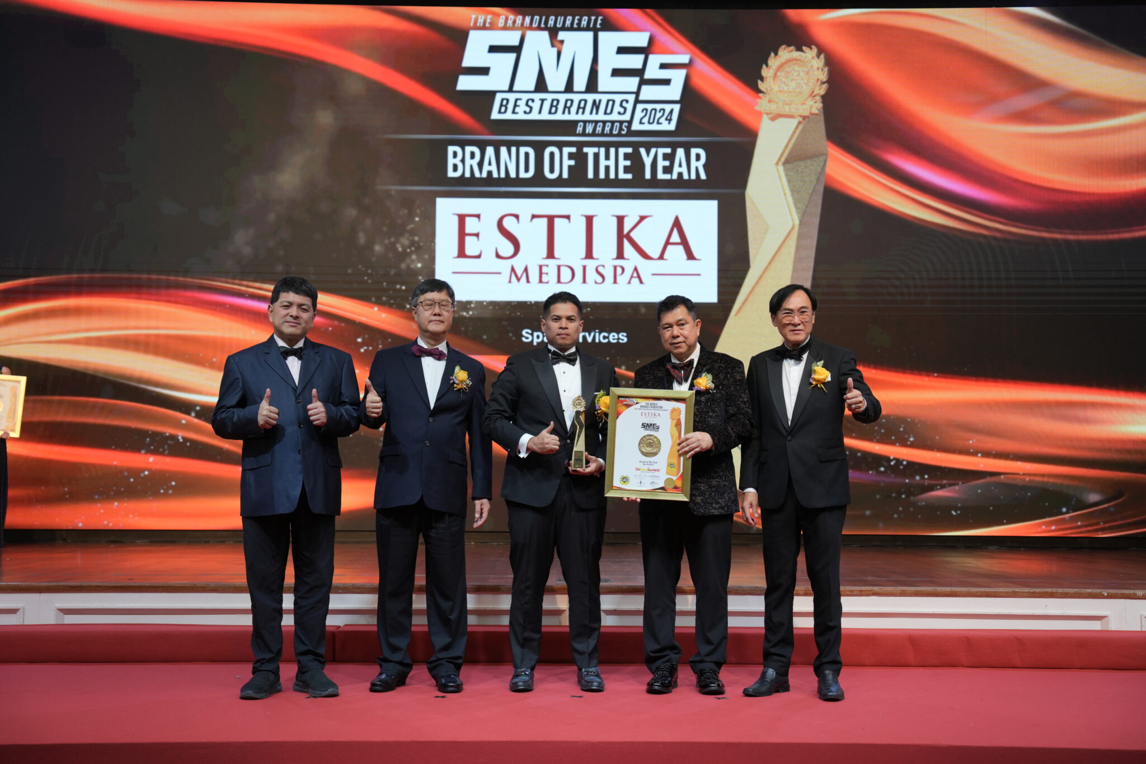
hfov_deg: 41.1
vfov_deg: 28.1
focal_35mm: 48
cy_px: 382
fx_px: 1528
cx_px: 573
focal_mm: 48
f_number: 4
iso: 800
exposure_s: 1/160
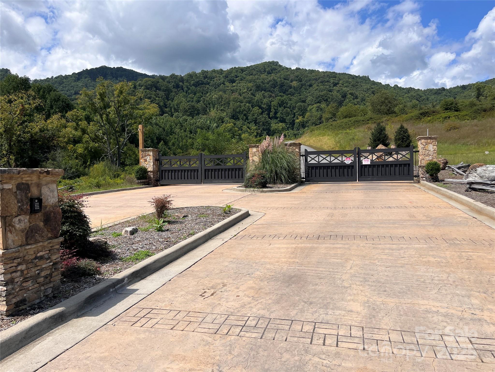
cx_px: 248
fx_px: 372
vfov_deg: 53.1
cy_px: 186
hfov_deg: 67.3
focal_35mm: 26
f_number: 1.6
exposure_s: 1/4854
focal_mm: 5.1
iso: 50
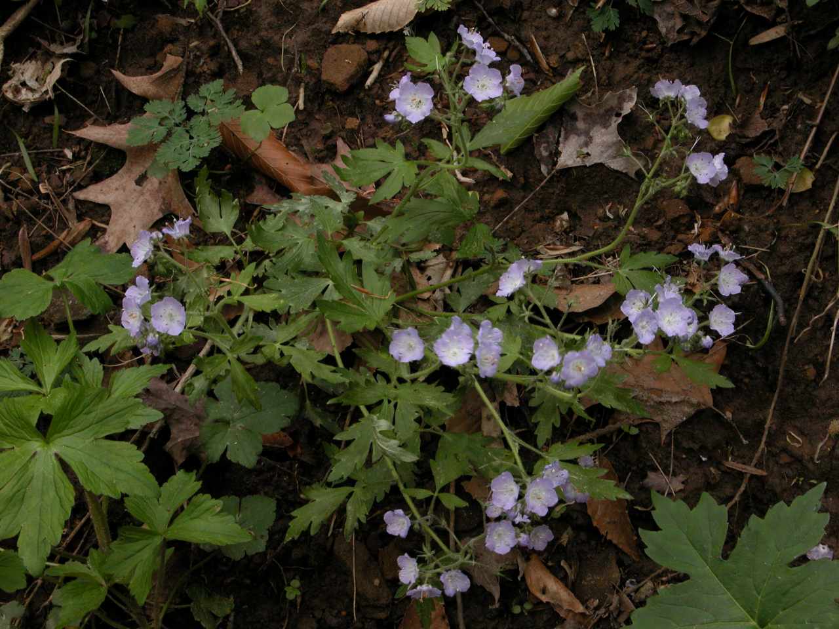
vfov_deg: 16.8
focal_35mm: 88
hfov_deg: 22.3
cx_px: 420
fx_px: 2133
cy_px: 314
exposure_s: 1/4.1
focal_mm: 22.3
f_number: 7.9
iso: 216
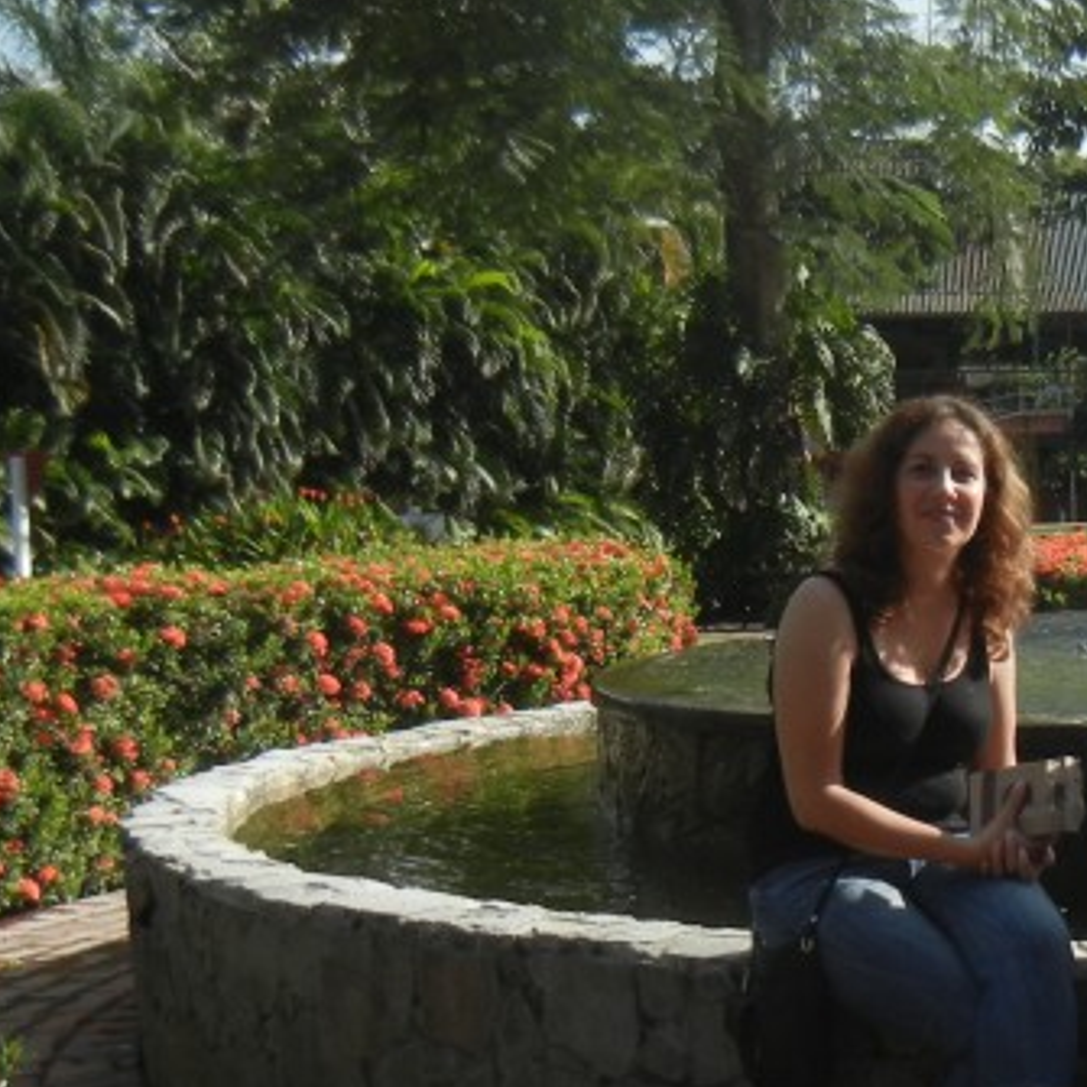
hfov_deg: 20.4
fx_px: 2878
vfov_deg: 21.3
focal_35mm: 81
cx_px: 1181
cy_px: 763
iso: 160
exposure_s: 1/280
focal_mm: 5.4
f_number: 7
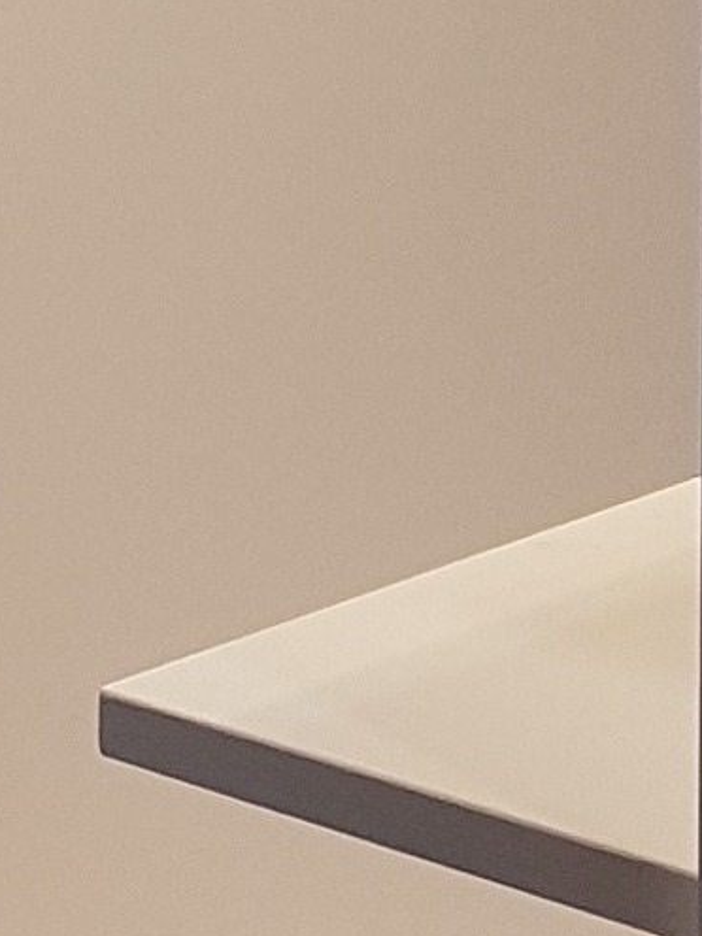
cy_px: -521
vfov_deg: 12.4
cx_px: -1219
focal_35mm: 151
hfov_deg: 8.6
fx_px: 4083
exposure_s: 1/135
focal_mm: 4.2
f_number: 1.7
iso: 40
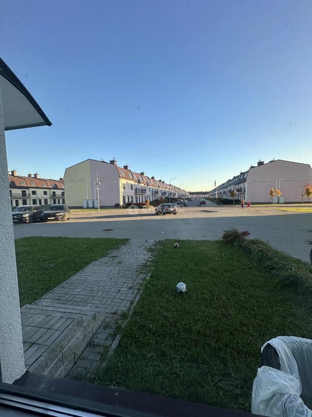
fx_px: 168
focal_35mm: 14
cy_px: 208
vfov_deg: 102.1
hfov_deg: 85.7
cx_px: 156
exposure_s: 1/415
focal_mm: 2.22
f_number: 2.2
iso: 40
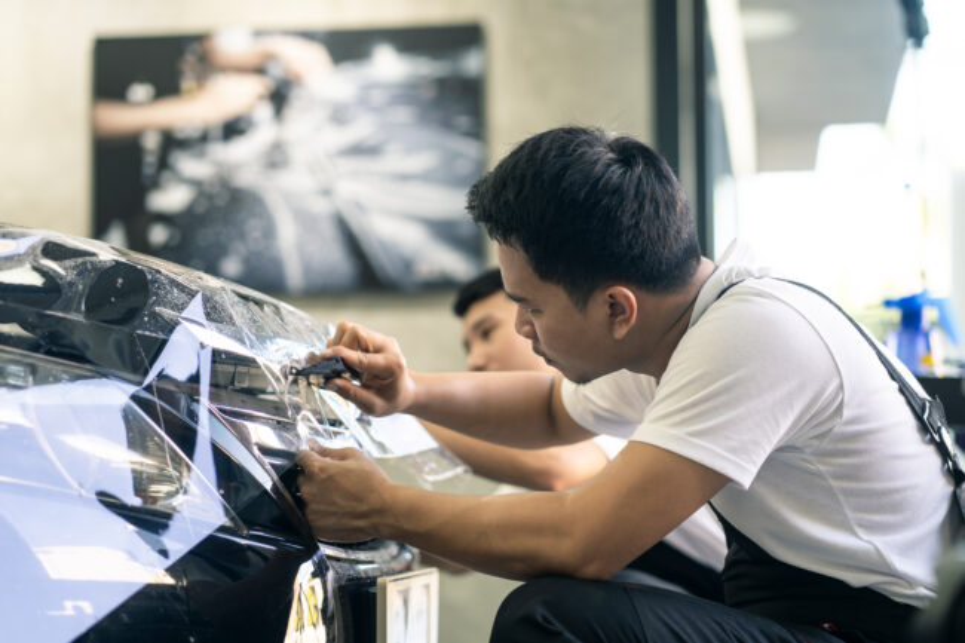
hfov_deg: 23.9
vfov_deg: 16.1
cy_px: 322
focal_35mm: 85
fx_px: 2278
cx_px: 482
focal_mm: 85
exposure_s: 1/125
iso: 200
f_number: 2.8
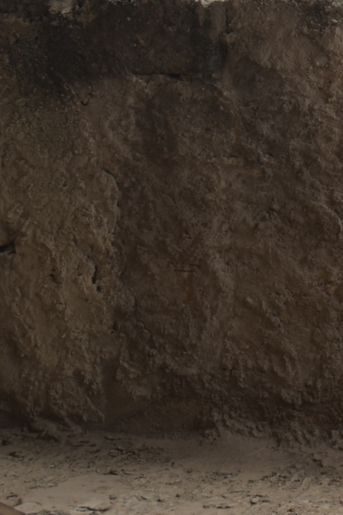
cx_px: 759
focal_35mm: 160
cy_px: -78
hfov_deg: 8.0
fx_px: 2287
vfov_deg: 12.6
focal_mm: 28
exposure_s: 1/500
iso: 140
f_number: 4.2
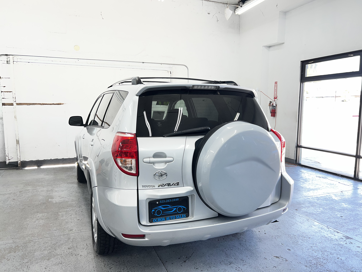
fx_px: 272
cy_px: 136
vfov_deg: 53.1
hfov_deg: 67.3
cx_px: 181
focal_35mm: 26
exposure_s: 1/120
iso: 40
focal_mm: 5.7
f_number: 1.5
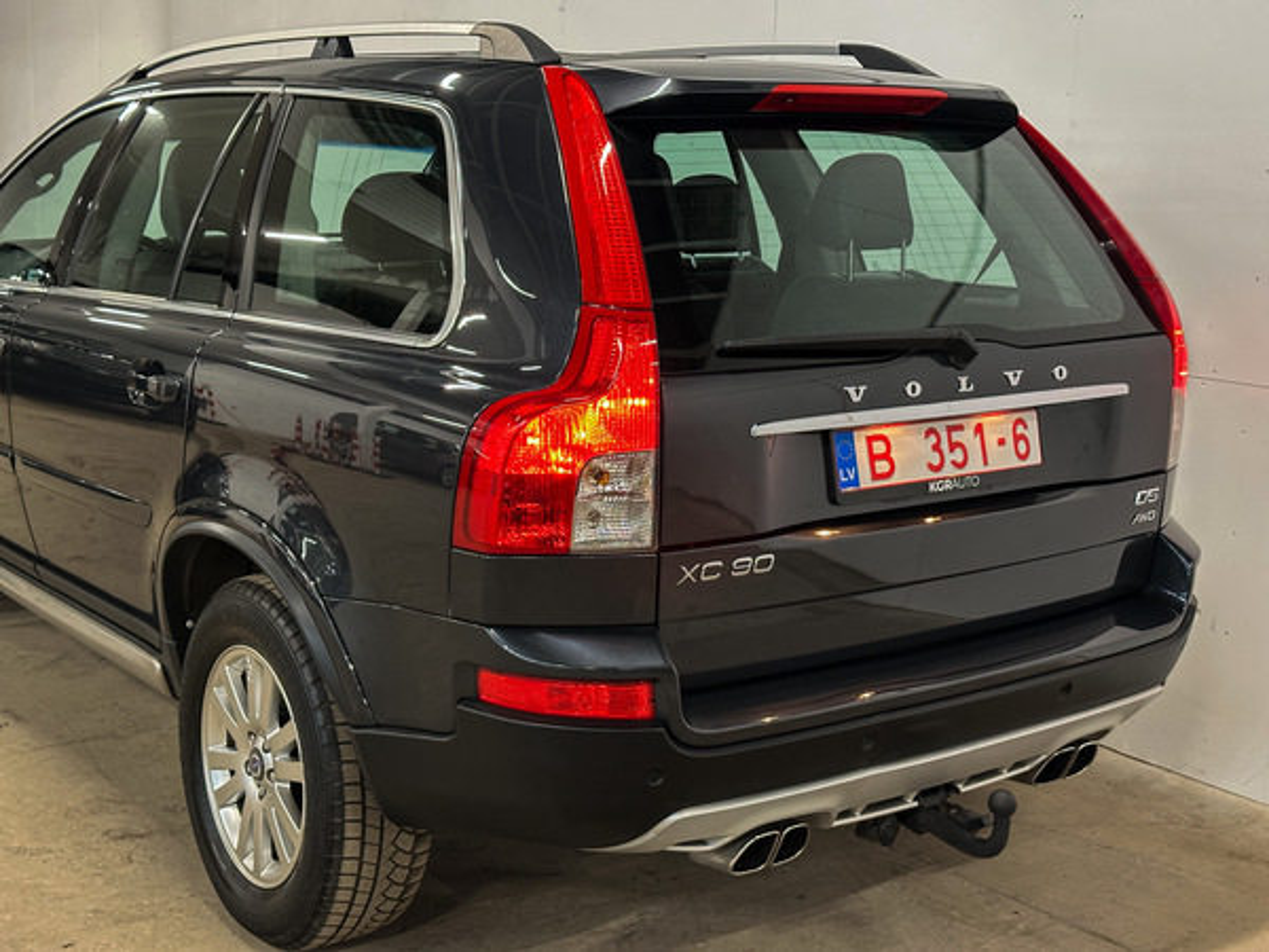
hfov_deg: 39.7
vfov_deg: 30.3
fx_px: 1760
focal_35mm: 48
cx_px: 634
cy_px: 476
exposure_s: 1/33
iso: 320
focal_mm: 6.86
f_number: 1.78
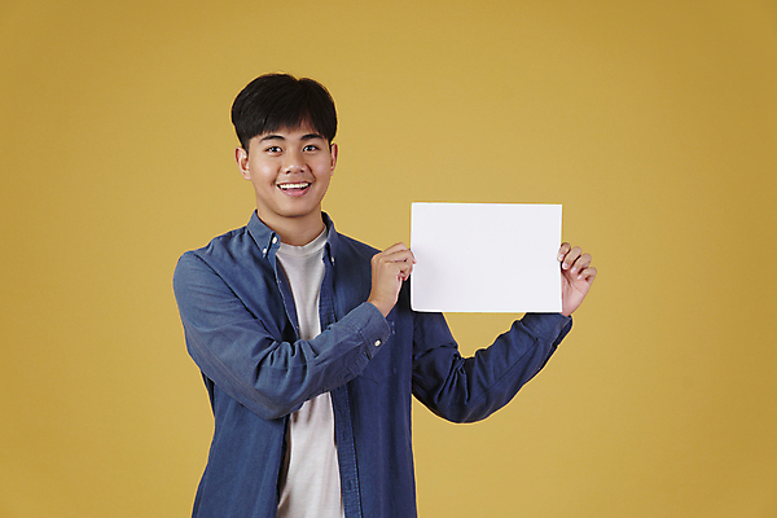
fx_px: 1813
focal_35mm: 84
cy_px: 259
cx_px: 388
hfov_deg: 24.2
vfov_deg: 16.3
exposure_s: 1/160
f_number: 8
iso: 100
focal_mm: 56
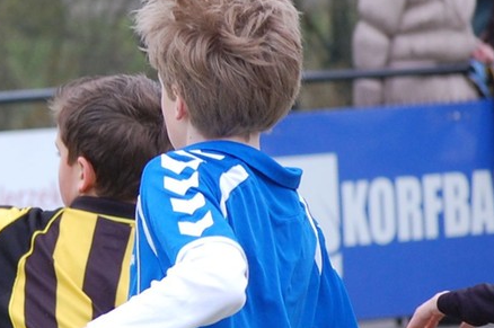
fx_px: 4811
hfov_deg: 5.9
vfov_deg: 3.9
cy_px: 318
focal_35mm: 351
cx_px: -67
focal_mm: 100
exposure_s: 1/400
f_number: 5
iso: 400
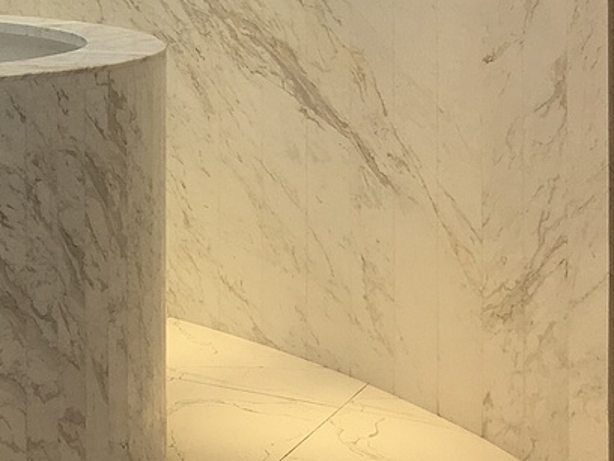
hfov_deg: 20.0
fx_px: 1614
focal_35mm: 91
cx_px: -146
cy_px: -83
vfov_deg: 15.7
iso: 25
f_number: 2.2
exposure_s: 1/119
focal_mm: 4.15
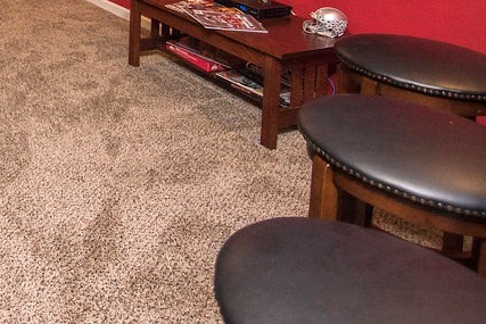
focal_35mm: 36
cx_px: -33
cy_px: -49
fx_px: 486
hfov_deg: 43.0
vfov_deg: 31.7
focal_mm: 10
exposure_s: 1/60
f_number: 3.5
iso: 1250
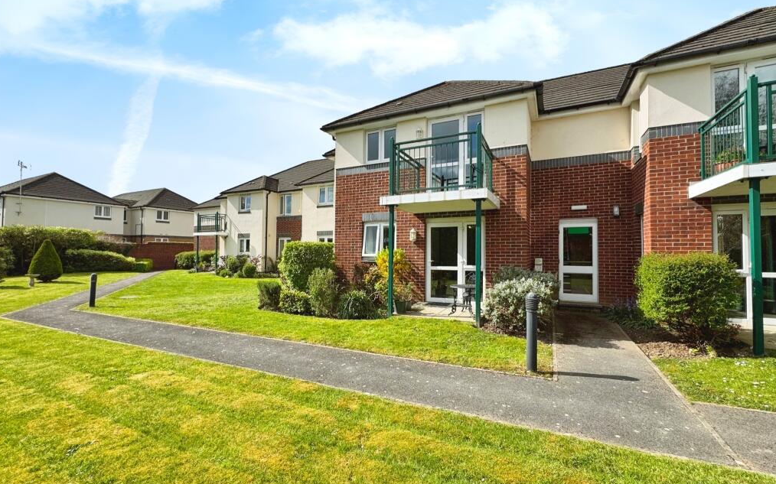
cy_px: 200
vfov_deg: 74.1
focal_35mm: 15
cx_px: 386
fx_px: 317
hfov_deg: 101.5
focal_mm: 2.22
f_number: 2.2
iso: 40
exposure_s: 1/1748
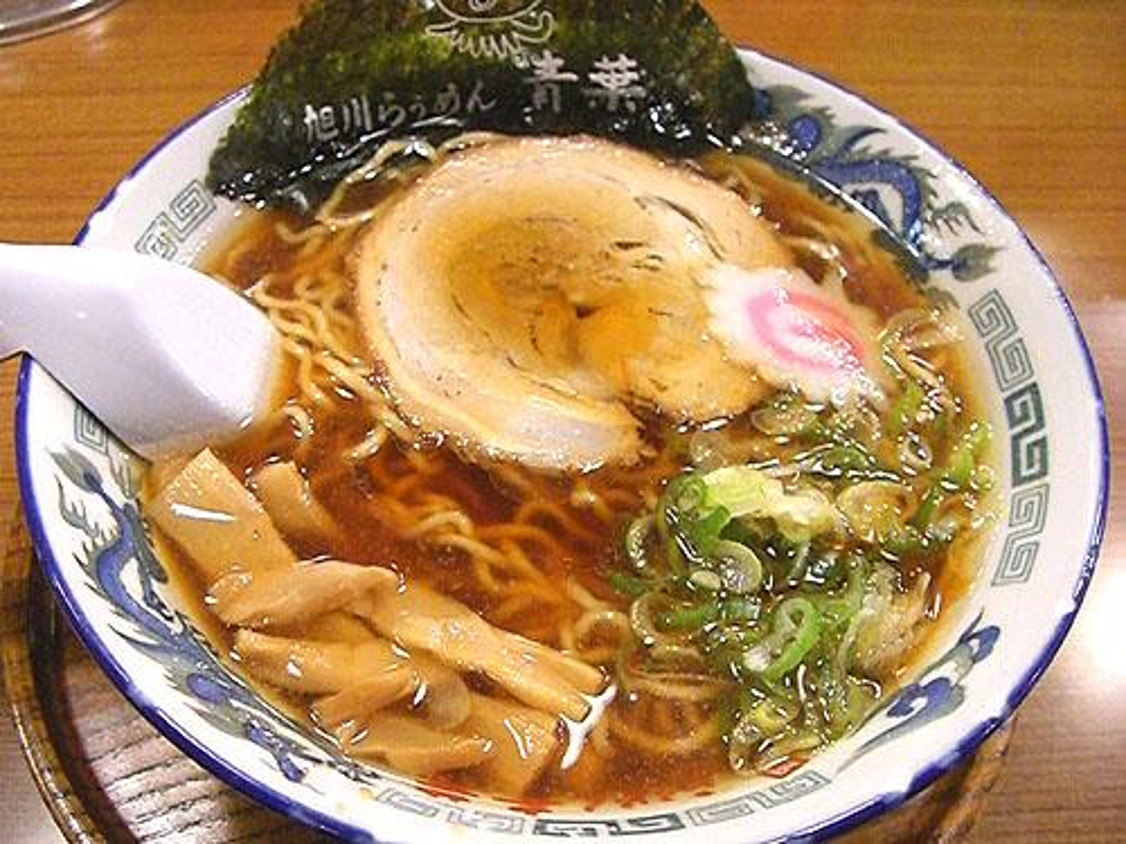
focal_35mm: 38
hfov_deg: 49.0
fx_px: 1236
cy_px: 422
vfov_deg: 37.7
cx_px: 563
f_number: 2.7
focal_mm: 6.2
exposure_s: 1/50
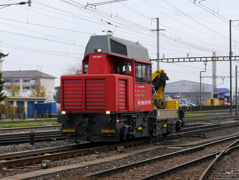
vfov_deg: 23.7
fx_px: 429
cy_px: 90
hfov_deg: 31.2
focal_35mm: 62
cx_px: 120
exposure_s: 1/160
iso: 160
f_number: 6.3
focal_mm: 31
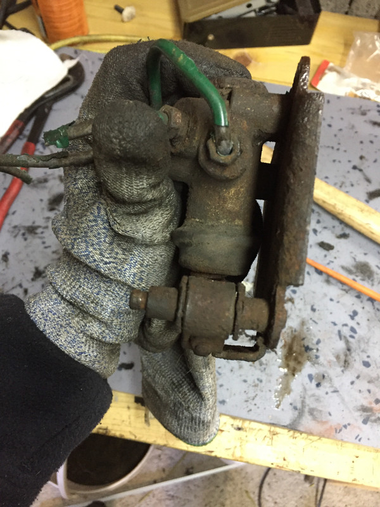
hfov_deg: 48.2
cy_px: 254
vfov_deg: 61.7
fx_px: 424
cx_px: 190
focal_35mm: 29
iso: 250
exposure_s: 1/17
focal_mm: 4.15
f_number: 2.2
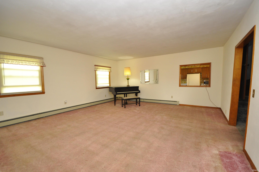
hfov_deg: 100.5
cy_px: 86
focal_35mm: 15
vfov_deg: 77.2
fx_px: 108
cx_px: 130
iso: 800
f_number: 4
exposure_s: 1/60
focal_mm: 10
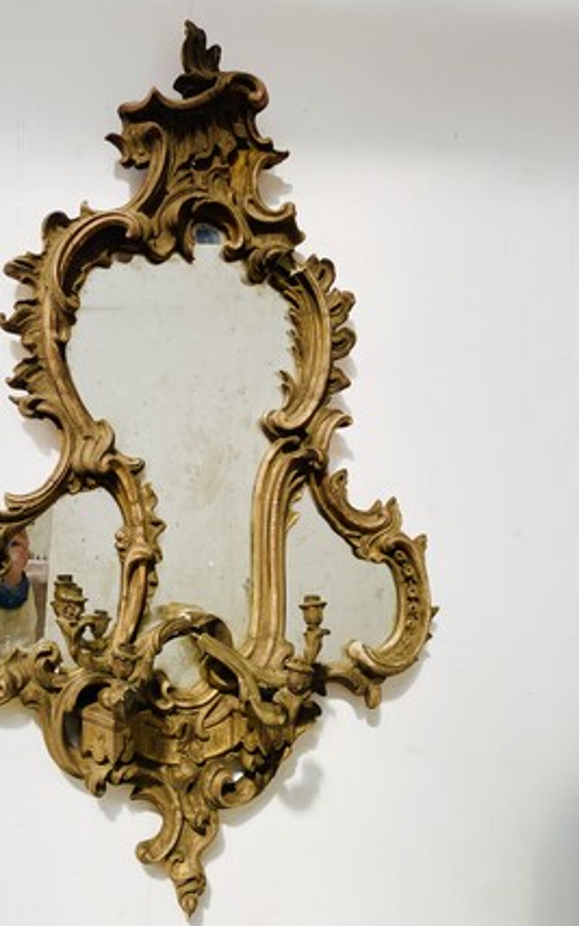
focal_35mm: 31
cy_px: 481
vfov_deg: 61.2
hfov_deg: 40.3
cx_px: 215
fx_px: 782
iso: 125
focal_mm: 4.25
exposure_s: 1/119
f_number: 1.8
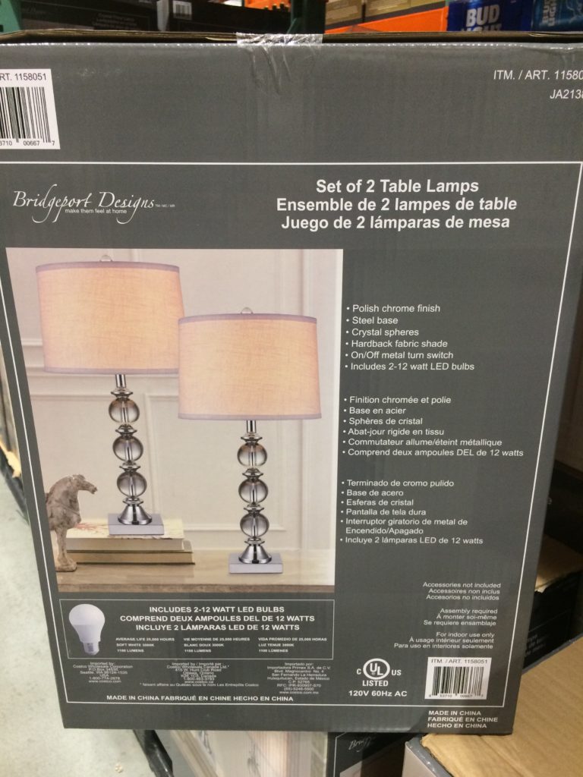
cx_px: 292
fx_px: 651
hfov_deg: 48.2
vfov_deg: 61.7
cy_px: 388
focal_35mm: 29
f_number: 2.2
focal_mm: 4.15
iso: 160
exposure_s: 1/30
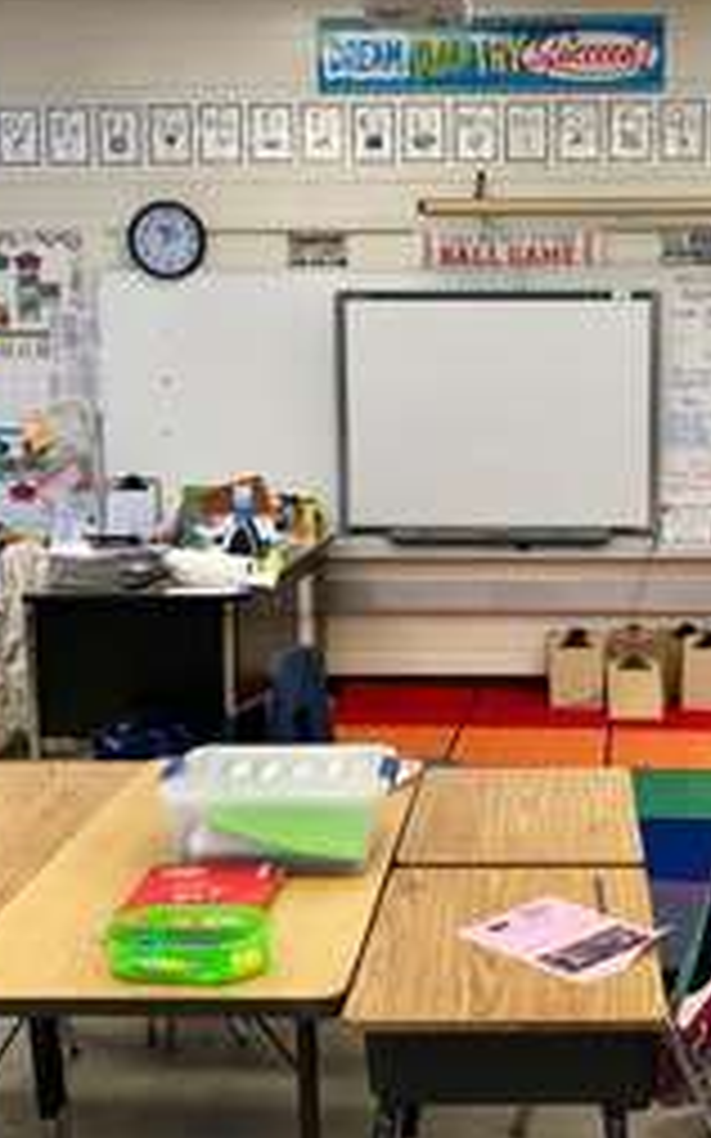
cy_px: 499
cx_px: 544
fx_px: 1458
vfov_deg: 42.6
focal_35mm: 47
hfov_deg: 27.0
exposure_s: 1/30
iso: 32
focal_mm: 4
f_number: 1.8
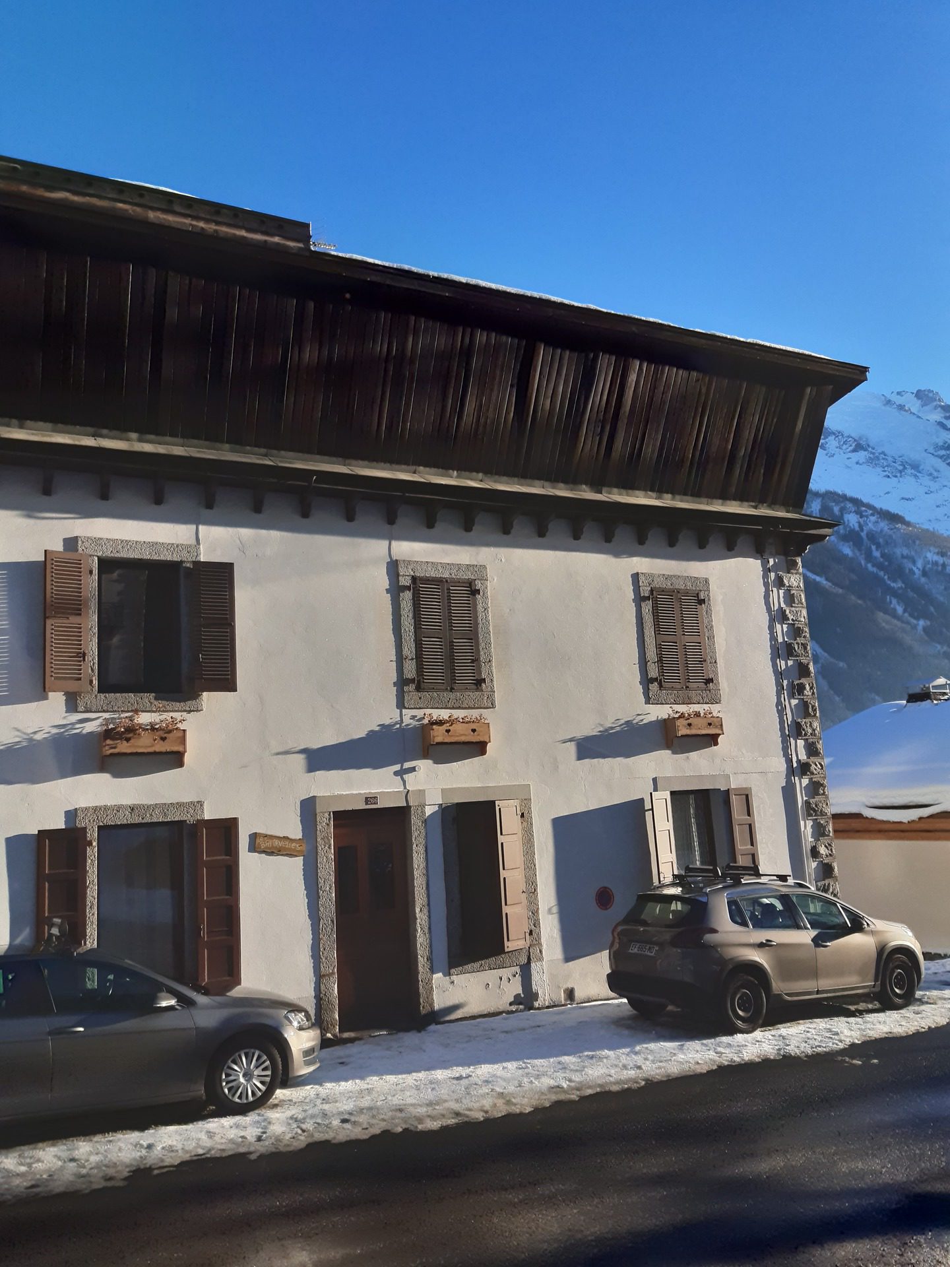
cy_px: 634
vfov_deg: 67.3
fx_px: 951
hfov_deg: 53.1
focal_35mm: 26
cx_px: 475
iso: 40
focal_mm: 3.92
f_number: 1.7
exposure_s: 1/4237
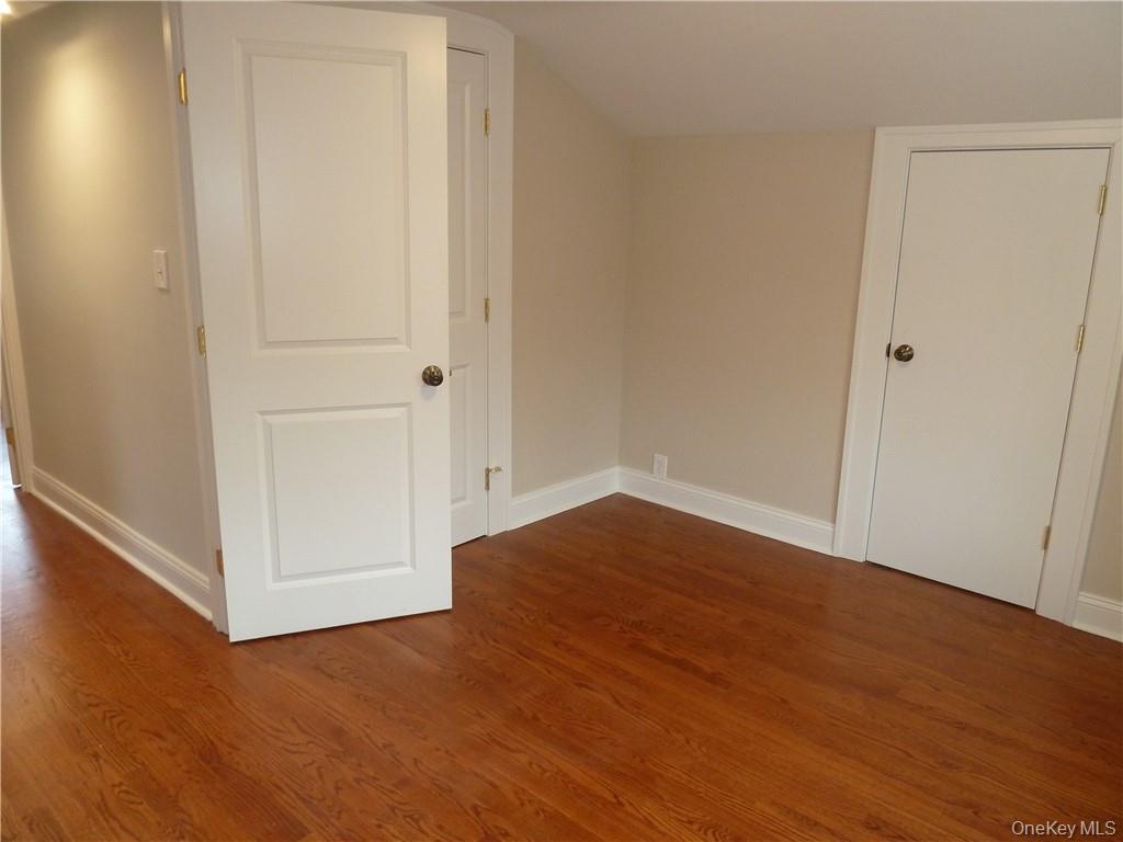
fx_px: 811
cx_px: 562
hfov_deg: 69.4
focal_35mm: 25
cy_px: 421
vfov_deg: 54.9
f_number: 3.3
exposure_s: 1/30
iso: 200
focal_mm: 4.1
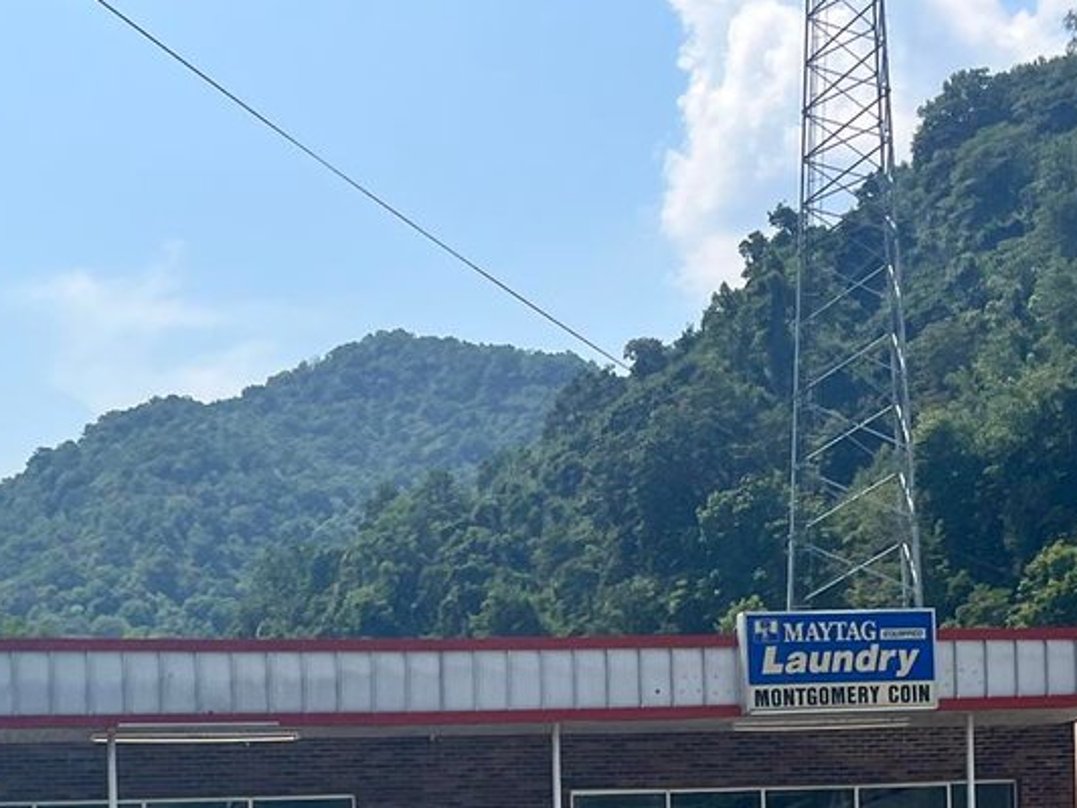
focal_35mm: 74
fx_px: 2302
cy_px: 953
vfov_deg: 18.9
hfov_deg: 26.3
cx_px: 469
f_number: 1.6
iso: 50
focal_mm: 5.1
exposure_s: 1/5556
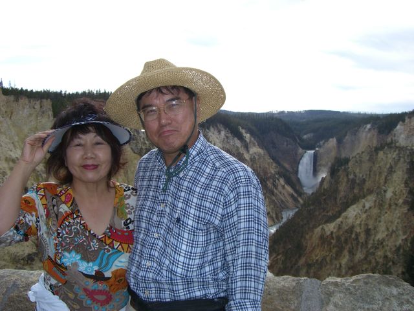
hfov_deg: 49.0
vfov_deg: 37.7
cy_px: 156
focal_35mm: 38
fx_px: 454
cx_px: 207
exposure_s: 1/400
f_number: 4.3
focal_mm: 6.2
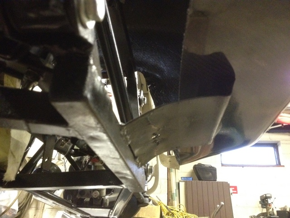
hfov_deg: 52.6
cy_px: 109
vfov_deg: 40.7
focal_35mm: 35
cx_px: 145
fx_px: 293
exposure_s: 1/15
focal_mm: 4.28
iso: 640
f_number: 2.4
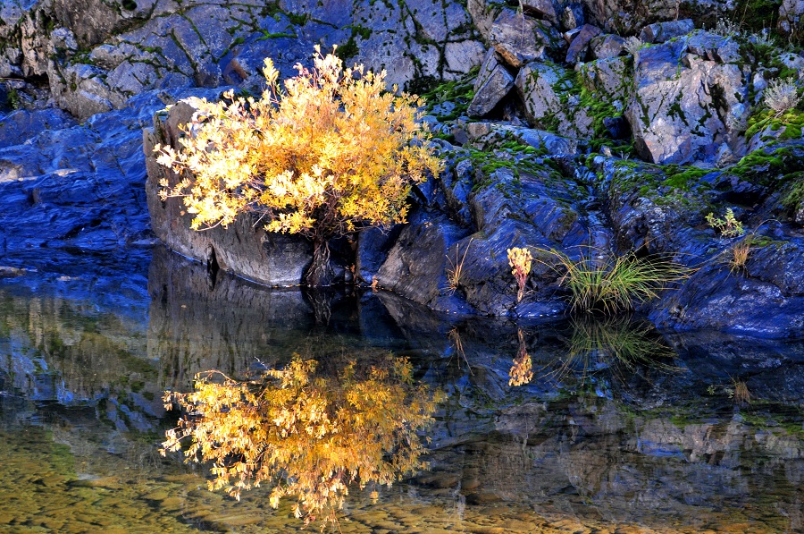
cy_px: 267
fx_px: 6020
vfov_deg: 5.1
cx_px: 402
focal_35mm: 270
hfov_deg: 7.6
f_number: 5
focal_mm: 180
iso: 400
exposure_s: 1/160
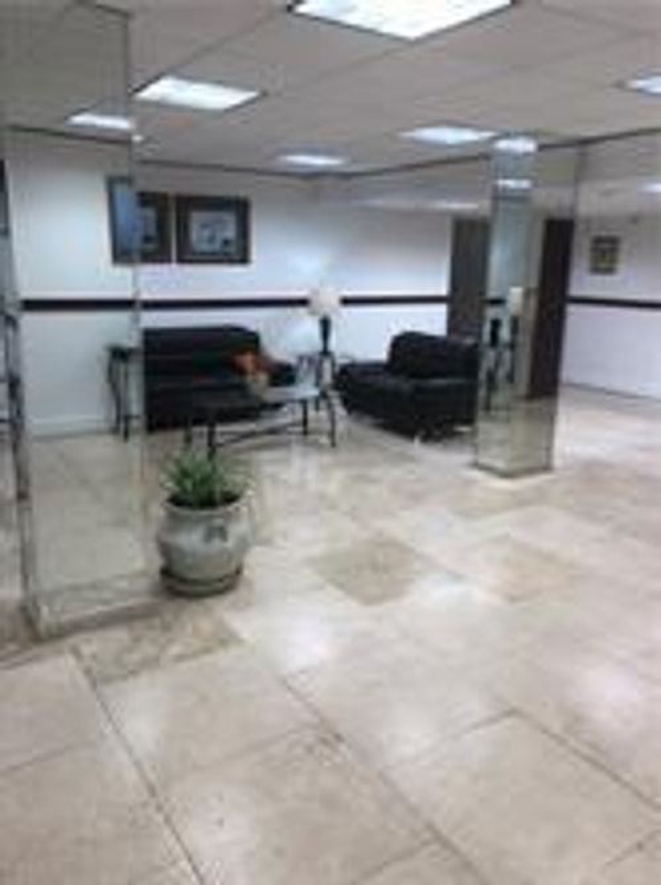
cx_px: 330
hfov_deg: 49.6
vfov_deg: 63.5
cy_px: 442
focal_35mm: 28
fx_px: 714
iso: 25
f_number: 1.8
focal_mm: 3.99
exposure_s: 1/40
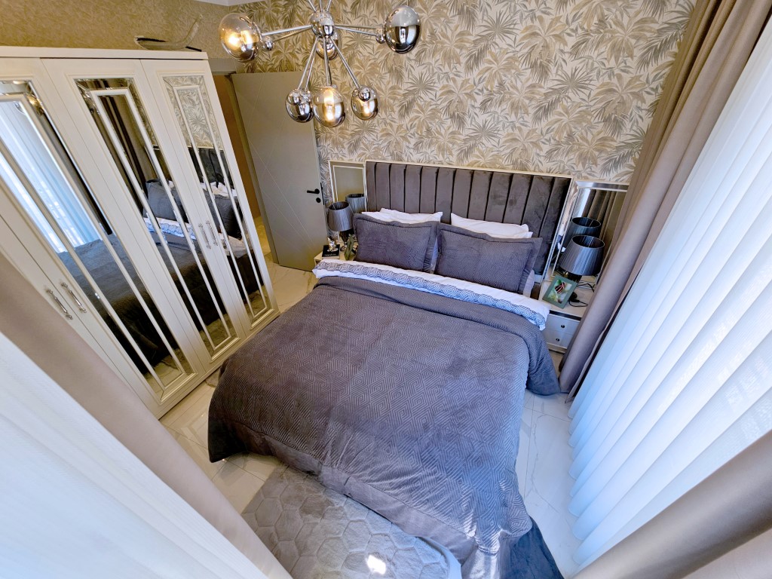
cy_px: 290
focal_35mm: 13
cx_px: 386
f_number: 2.2
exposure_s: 1/100
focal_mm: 2.2
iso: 64
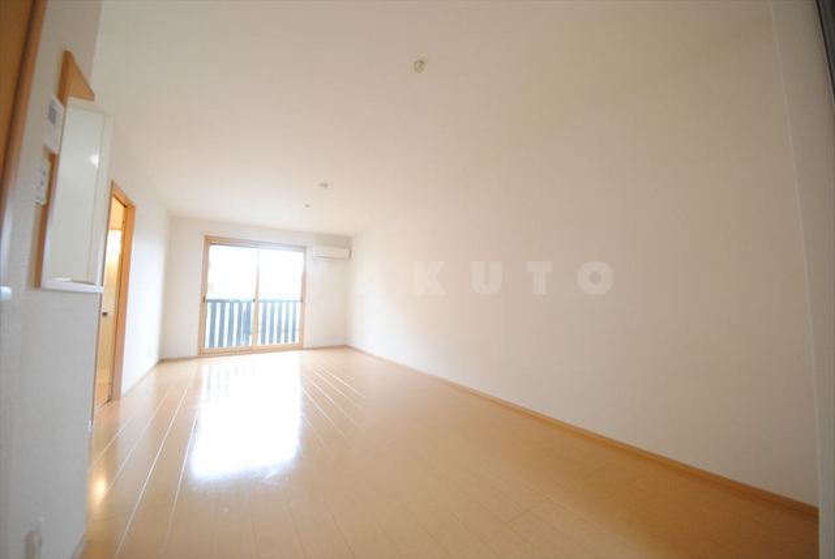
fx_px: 279
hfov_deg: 112.6
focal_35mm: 12
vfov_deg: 90.1
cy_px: 280
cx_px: 418
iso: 800
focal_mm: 8
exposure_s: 1/30
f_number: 4.5
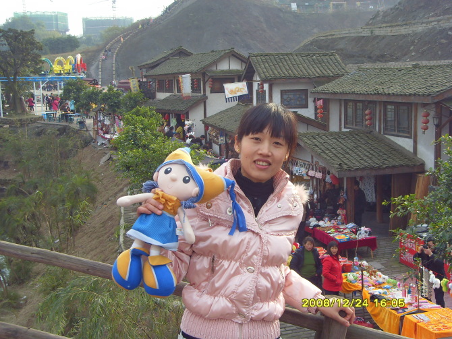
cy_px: 170
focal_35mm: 50
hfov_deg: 38.2
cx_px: 226
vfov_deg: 29.1
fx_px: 653
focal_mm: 8.8
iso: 80
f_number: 3.8
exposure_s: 1/250
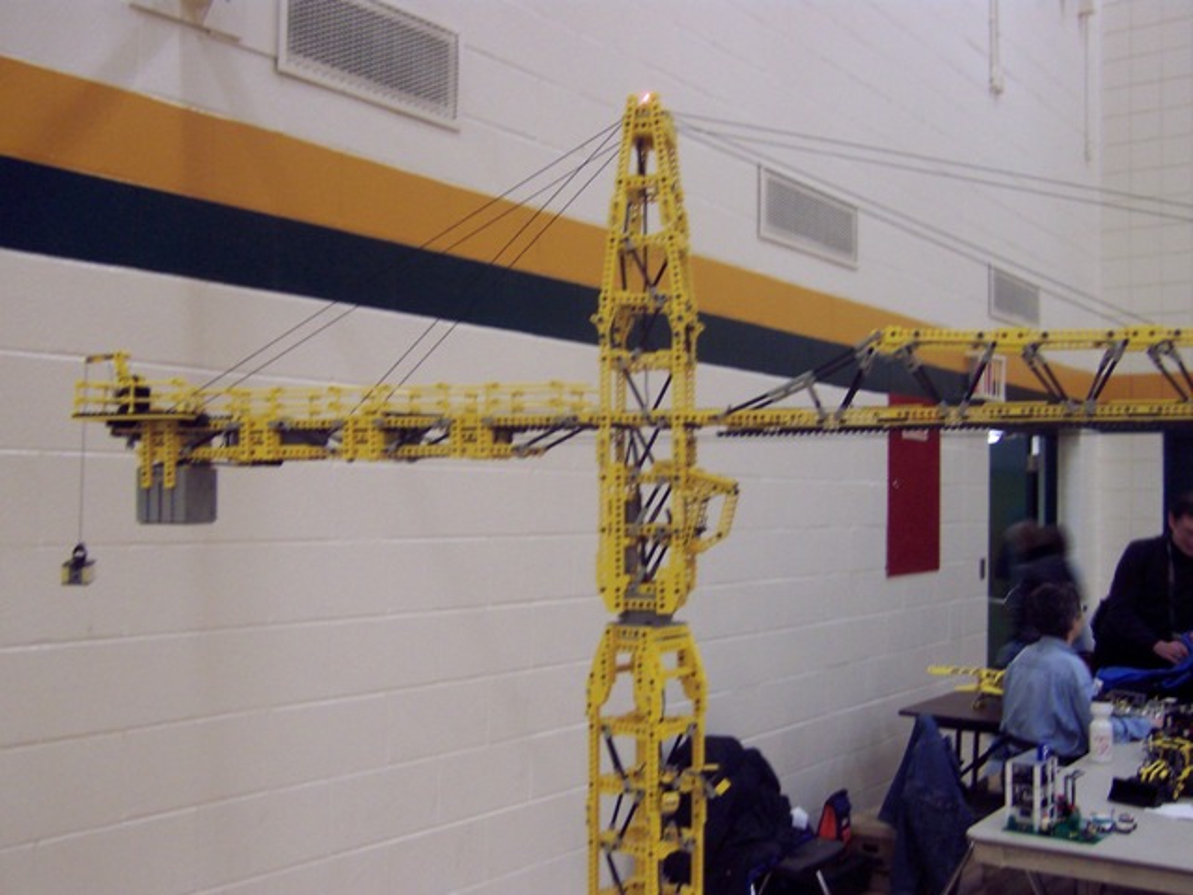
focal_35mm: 36
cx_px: 596
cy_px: 448
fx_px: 1241
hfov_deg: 51.4
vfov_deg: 39.7
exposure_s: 1/15
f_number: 2.8
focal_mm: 5.6
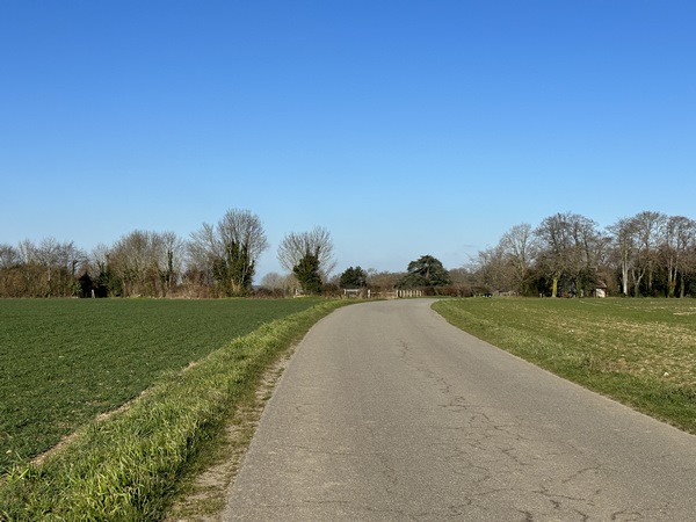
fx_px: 965
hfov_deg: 39.7
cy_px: 261
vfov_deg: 30.3
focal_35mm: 48
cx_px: 348
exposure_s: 1/6211
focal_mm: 6.86
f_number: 1.78
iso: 64
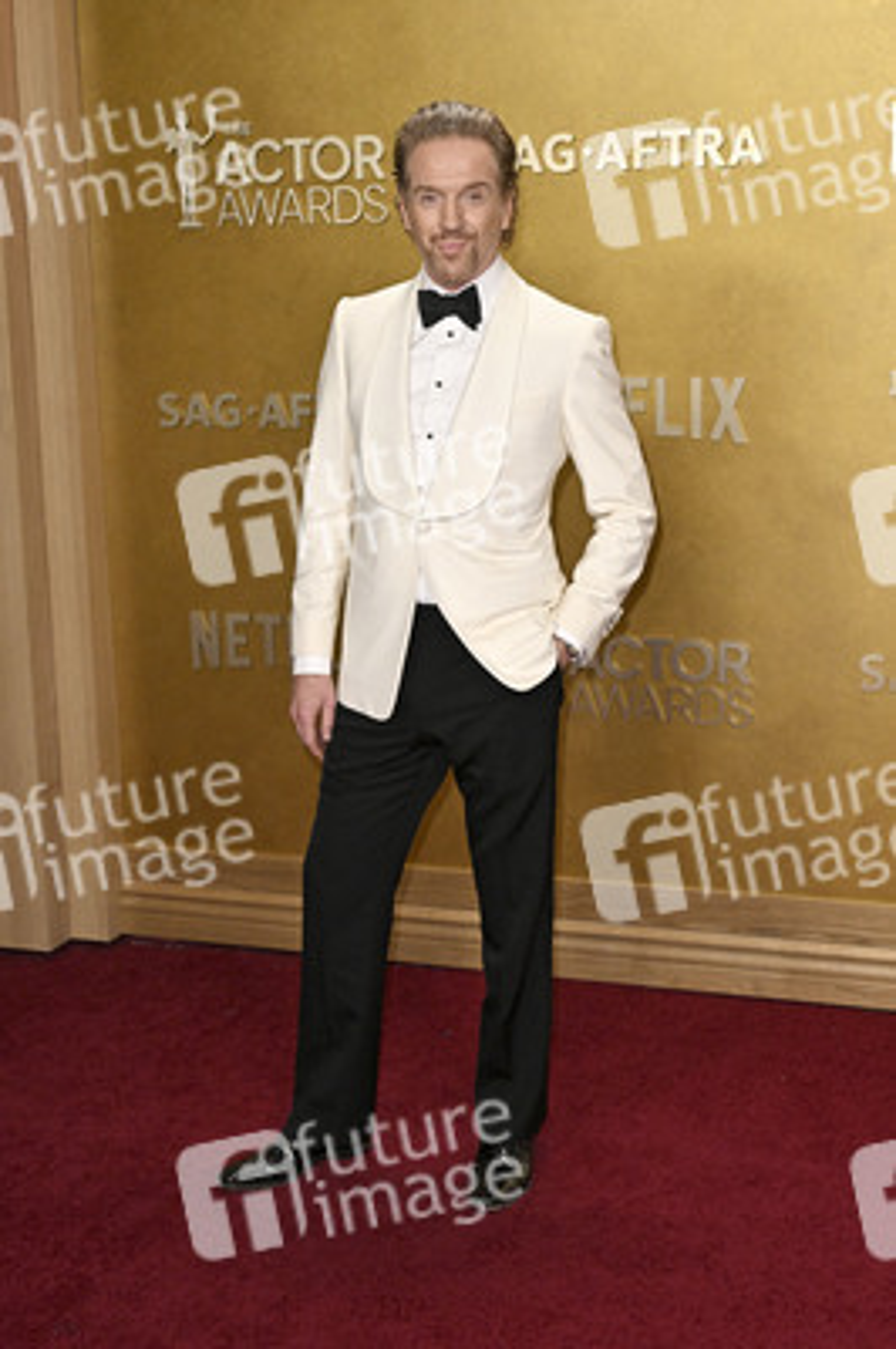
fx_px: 1907
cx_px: 448
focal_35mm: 51
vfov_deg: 38.9
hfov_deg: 26.4
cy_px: 674
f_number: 6.3
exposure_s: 1/320
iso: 2500
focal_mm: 51
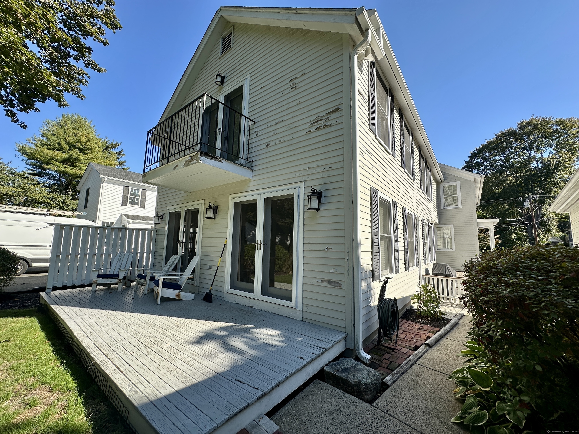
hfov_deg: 102.1
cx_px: 290
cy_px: 217
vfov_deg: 85.7
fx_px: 234
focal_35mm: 14
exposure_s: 1/818
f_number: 2.2
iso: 40
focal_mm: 2.22
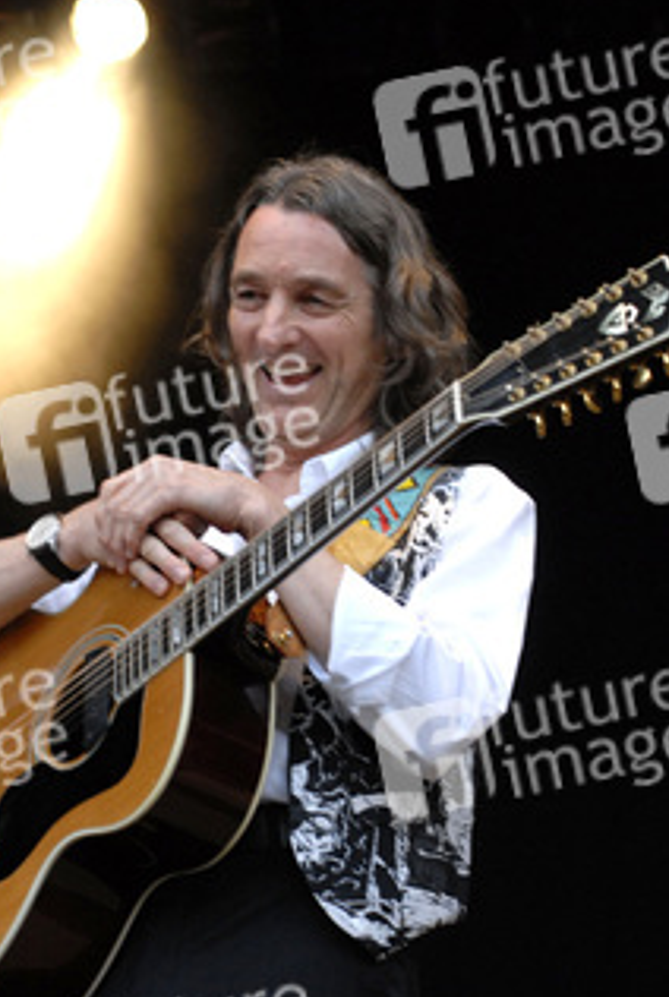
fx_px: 3691
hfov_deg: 10.4
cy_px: 587
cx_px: 252
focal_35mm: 133
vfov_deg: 15.4
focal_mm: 70
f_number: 6.3
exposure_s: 1/125
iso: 800
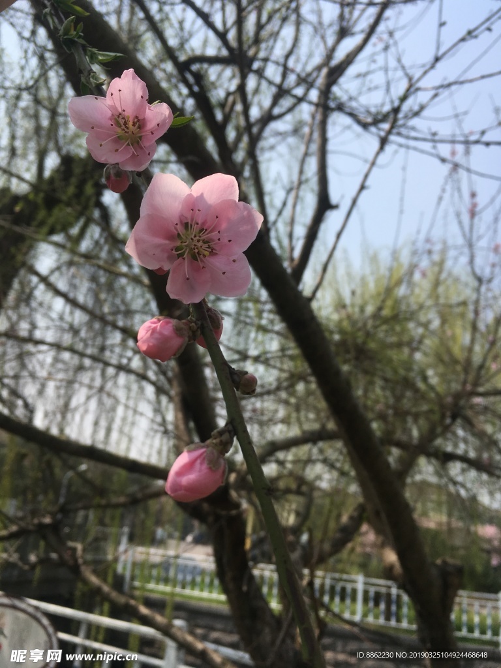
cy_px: 334
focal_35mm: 29
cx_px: 250
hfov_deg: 48.2
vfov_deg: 61.7
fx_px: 560
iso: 25
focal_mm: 4.15
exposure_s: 1/1876
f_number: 2.2
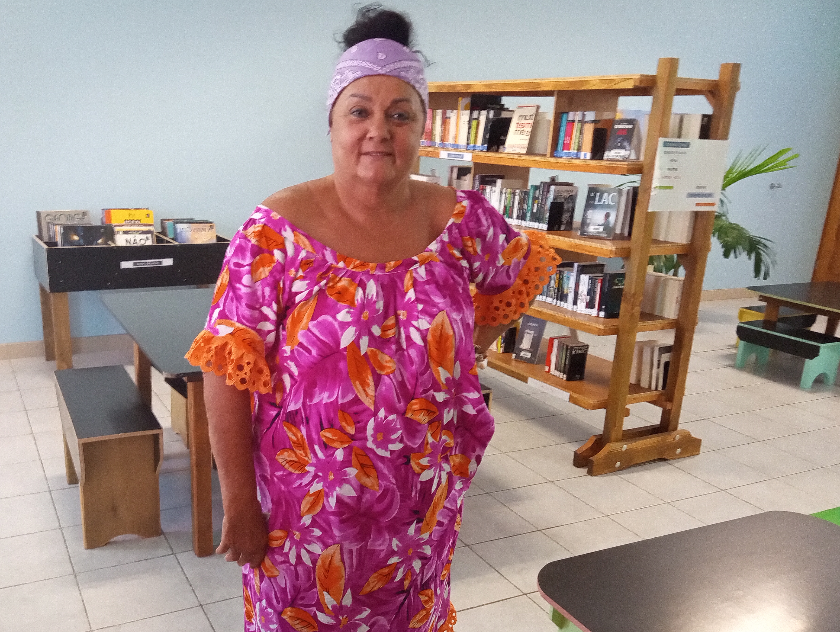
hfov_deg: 51.0
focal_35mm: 36
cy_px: 380
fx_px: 875
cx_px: 337
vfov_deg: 39.6
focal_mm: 3.42
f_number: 2.2
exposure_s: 1/20
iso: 412
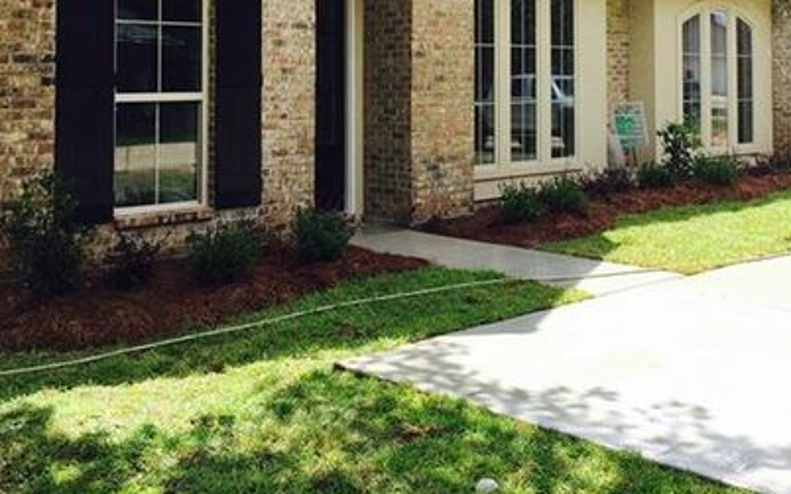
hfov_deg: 39.5
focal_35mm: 51
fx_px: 1099
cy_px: 58
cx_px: 462
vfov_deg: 24.7
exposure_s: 1/482
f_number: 2.2
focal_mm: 4.15
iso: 32
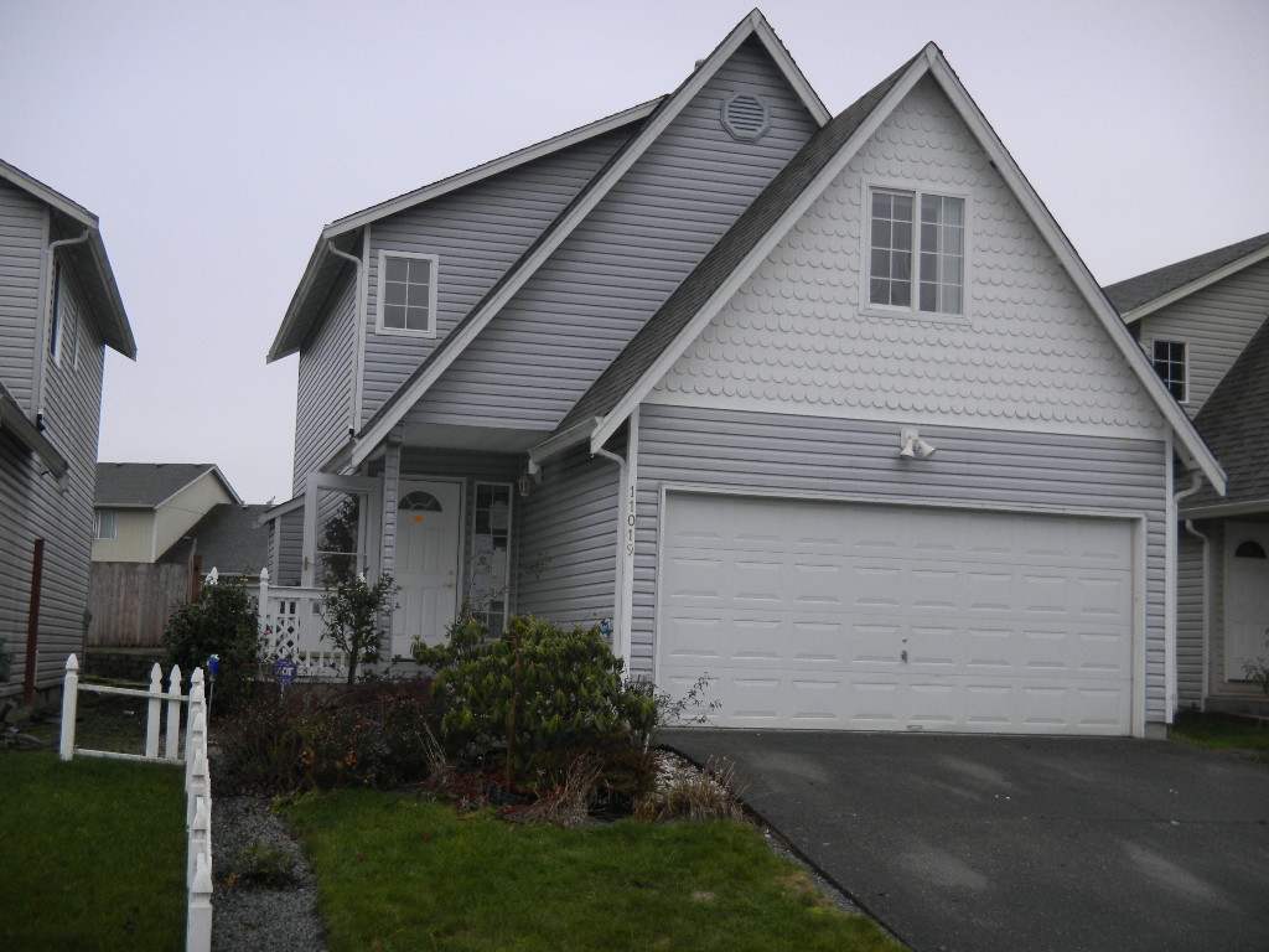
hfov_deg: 41.2
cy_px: 476
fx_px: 1686
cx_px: 634
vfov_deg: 31.5
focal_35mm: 46
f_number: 4.1
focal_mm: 8.3
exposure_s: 1/68.4
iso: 80
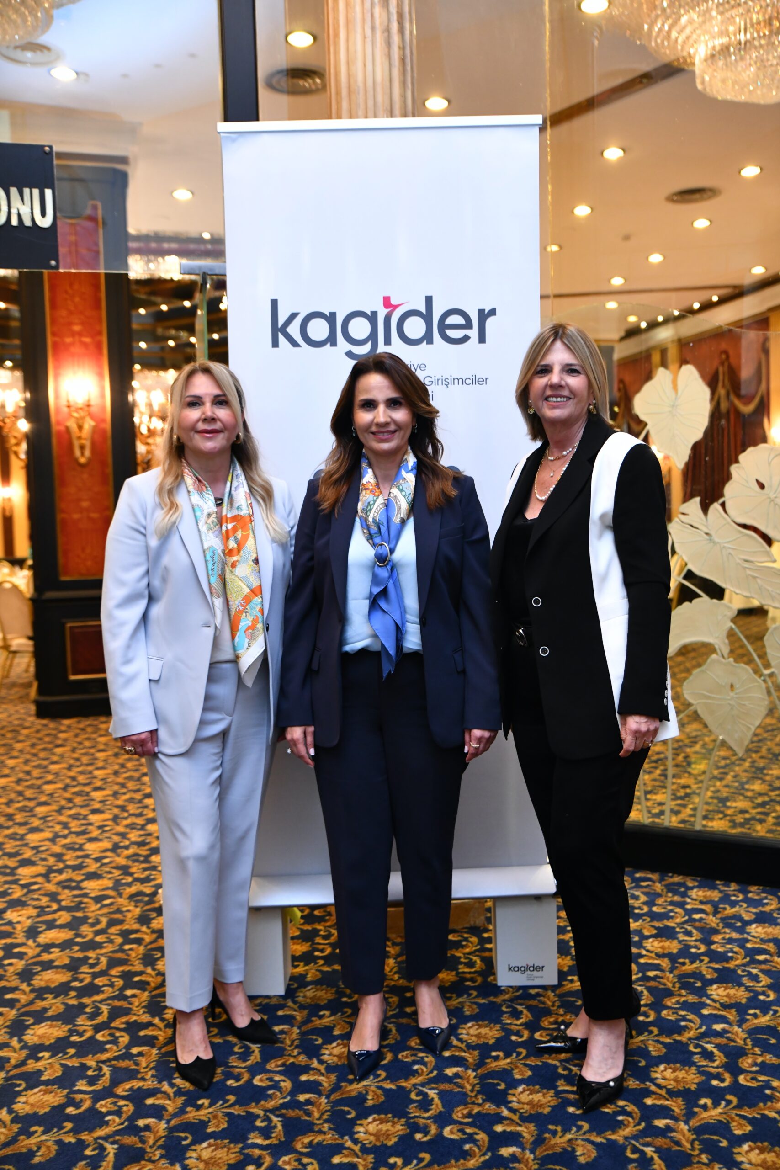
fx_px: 1137
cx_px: 390
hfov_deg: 37.9
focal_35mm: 35
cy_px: 585
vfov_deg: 54.4
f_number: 3.2
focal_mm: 35
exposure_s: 1/125
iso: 2000
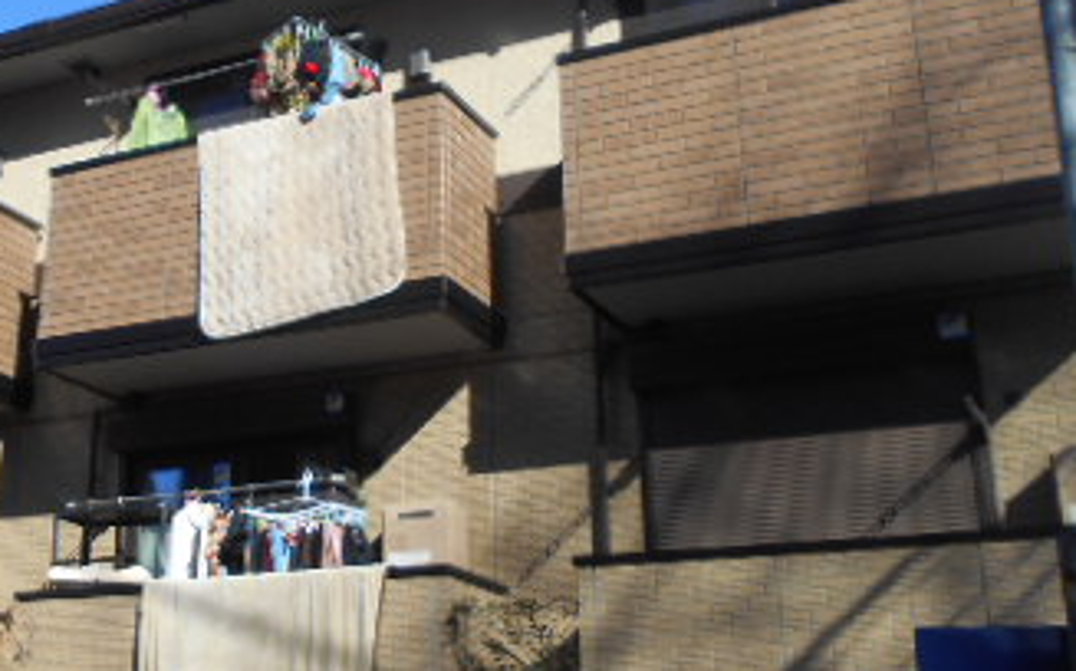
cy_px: 243
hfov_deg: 36.5
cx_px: 240
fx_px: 1583
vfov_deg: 23.9
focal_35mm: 54
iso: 80
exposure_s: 1/800
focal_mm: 4.6
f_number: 3.2
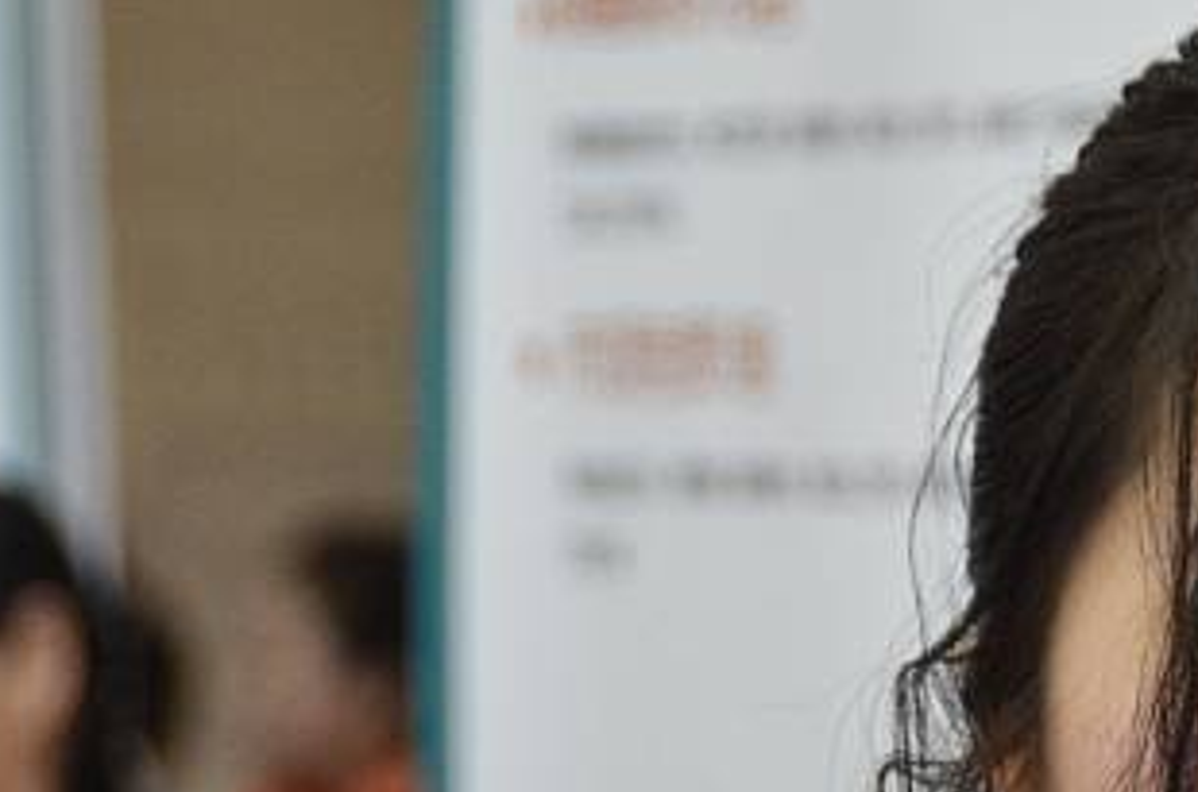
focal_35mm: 465
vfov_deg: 2.9
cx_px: 1967
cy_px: 941
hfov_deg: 4.4
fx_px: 15435
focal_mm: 80
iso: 640
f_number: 5
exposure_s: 1/320
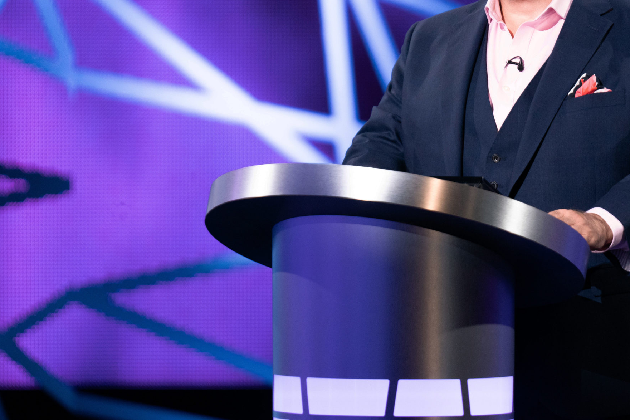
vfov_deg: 3.4
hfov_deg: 5.1
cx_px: 425
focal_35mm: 407
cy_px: 135
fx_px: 7122
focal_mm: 280
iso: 2000
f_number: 4
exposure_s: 1/160
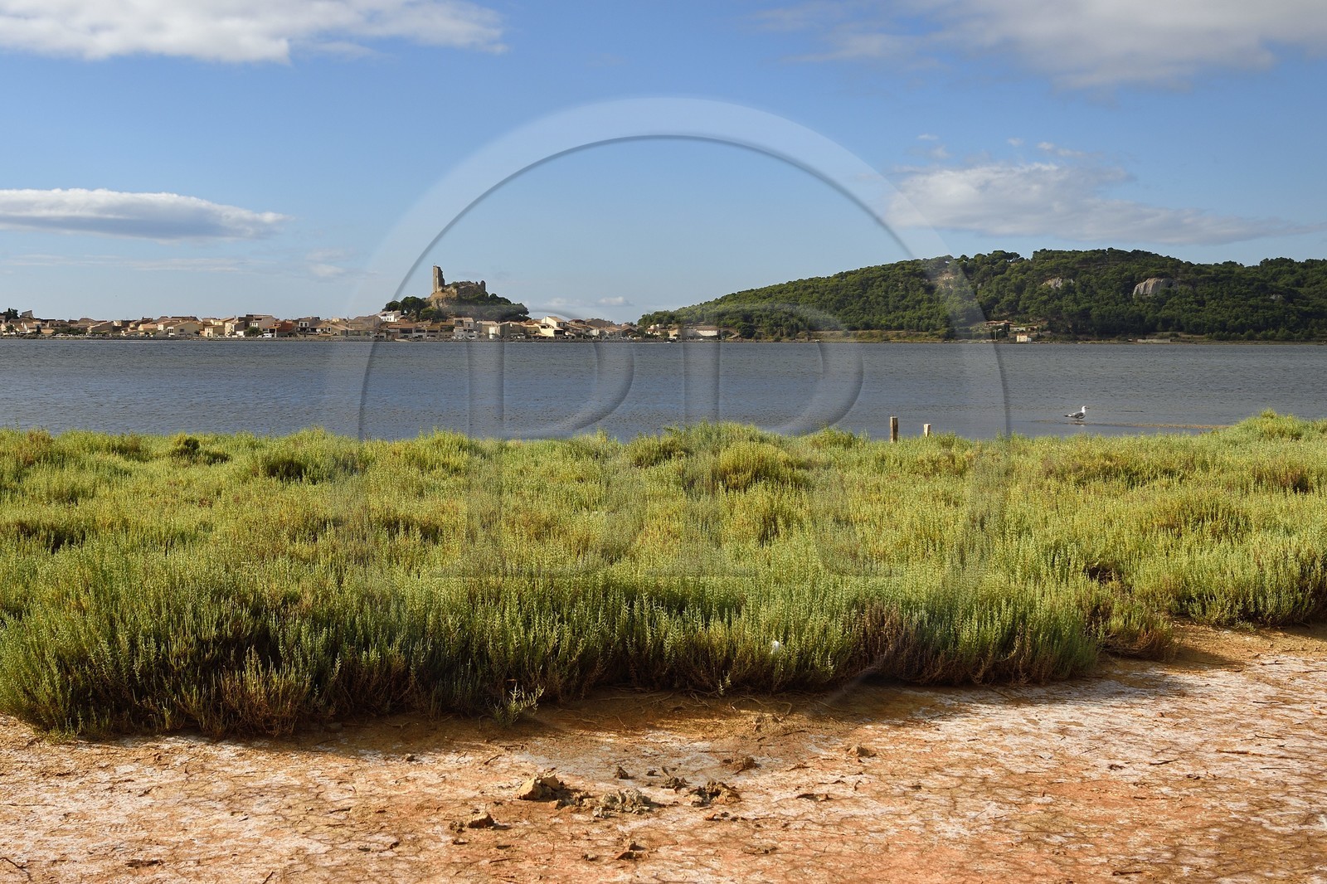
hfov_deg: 46.4
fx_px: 1548
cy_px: 442
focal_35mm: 42
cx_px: 664
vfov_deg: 31.9
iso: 200
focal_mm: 42
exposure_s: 1/400
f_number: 13
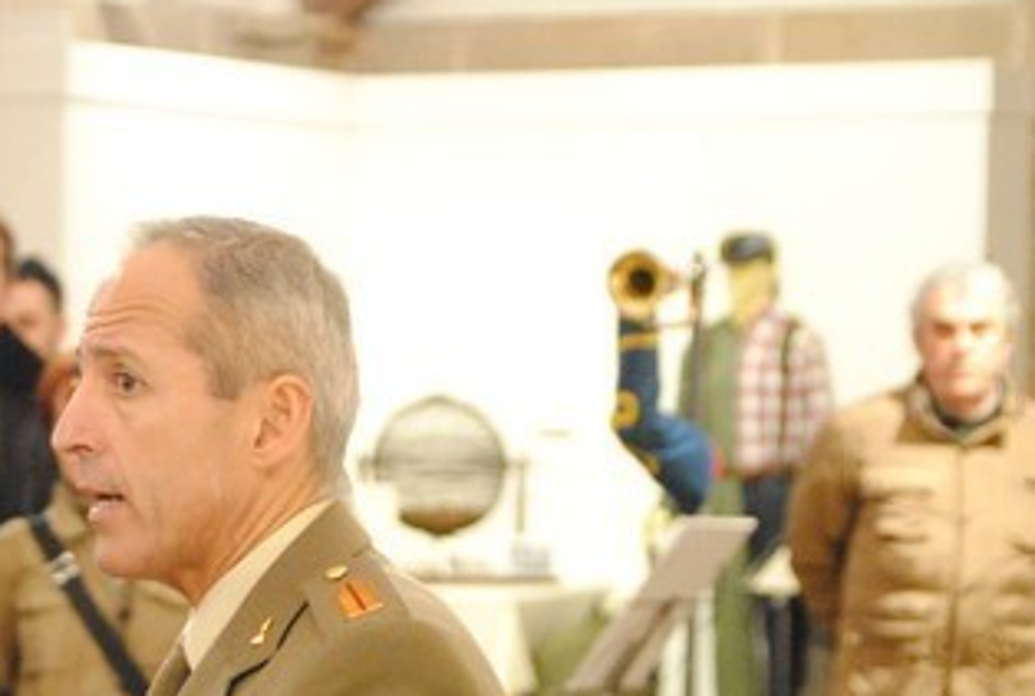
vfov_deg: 9.5
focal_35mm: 145
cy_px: 594
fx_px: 4179
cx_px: 234
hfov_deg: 14.1
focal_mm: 38
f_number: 2.8
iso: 1600
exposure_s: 1/25
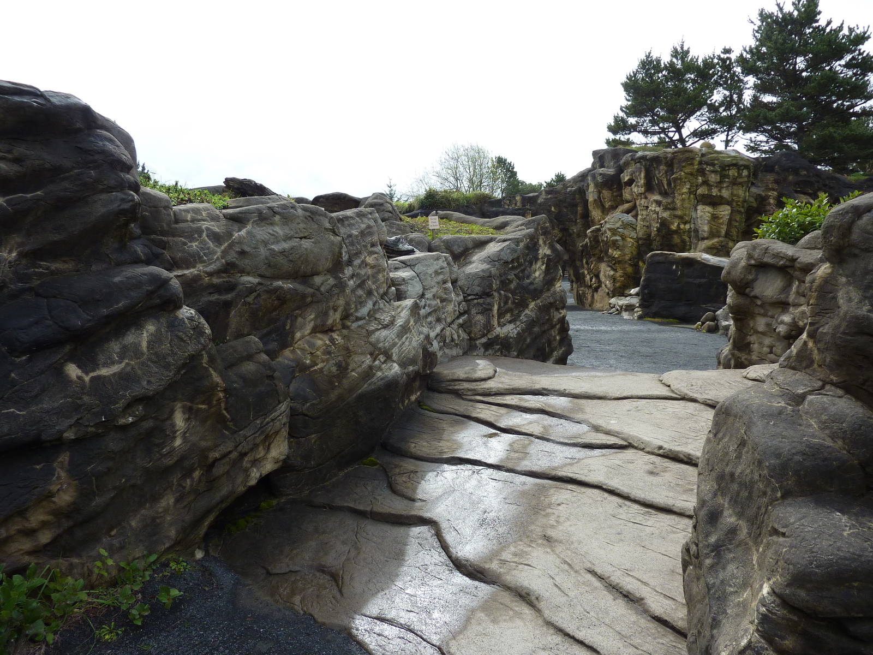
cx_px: 436
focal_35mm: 25
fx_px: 630
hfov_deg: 69.4
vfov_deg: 54.9
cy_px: 328
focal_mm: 4.1
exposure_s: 1/500
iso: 100
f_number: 3.3
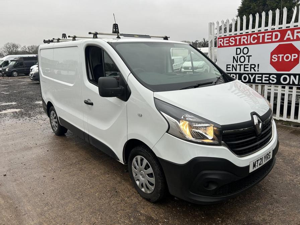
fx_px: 225
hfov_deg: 67.3
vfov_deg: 53.1
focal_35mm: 26
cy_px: 112
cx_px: 150
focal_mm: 5.7
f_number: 1.5
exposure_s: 1/176
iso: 40
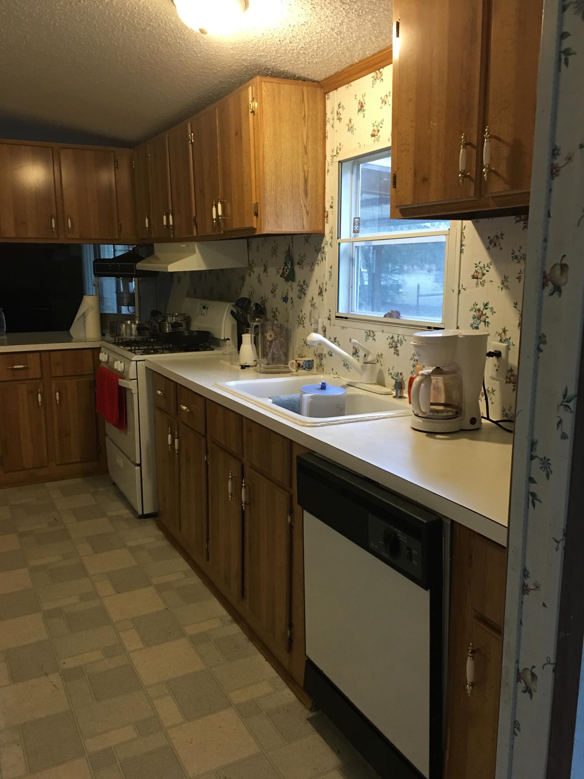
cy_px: 390
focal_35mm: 29
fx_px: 652
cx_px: 292
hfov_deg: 48.2
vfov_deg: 61.7
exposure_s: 1/15
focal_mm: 4.15
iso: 100
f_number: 2.2
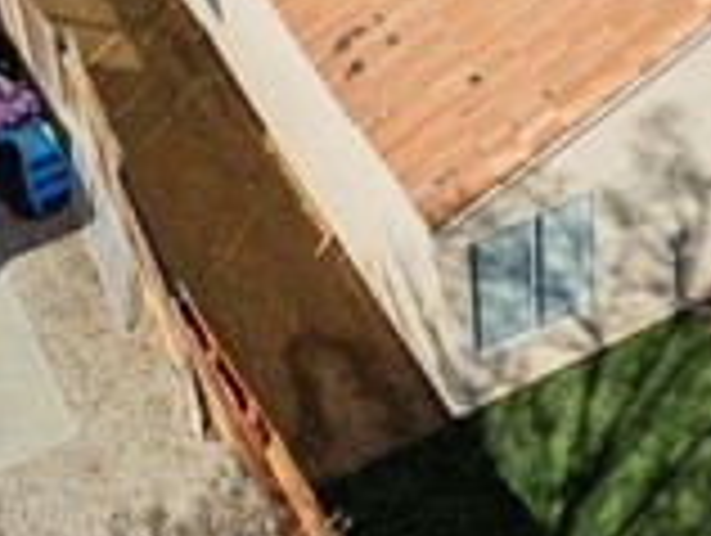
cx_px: 639
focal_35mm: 97
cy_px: -101
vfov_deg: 14.8
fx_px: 1995
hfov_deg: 19.8
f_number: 4.5
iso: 100
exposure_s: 1/1250
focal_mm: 12.29
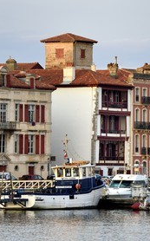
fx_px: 1922
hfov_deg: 4.5
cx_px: 97
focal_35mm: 293
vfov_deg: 7.2
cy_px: 120
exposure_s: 1/200
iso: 200
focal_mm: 190
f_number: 7.1
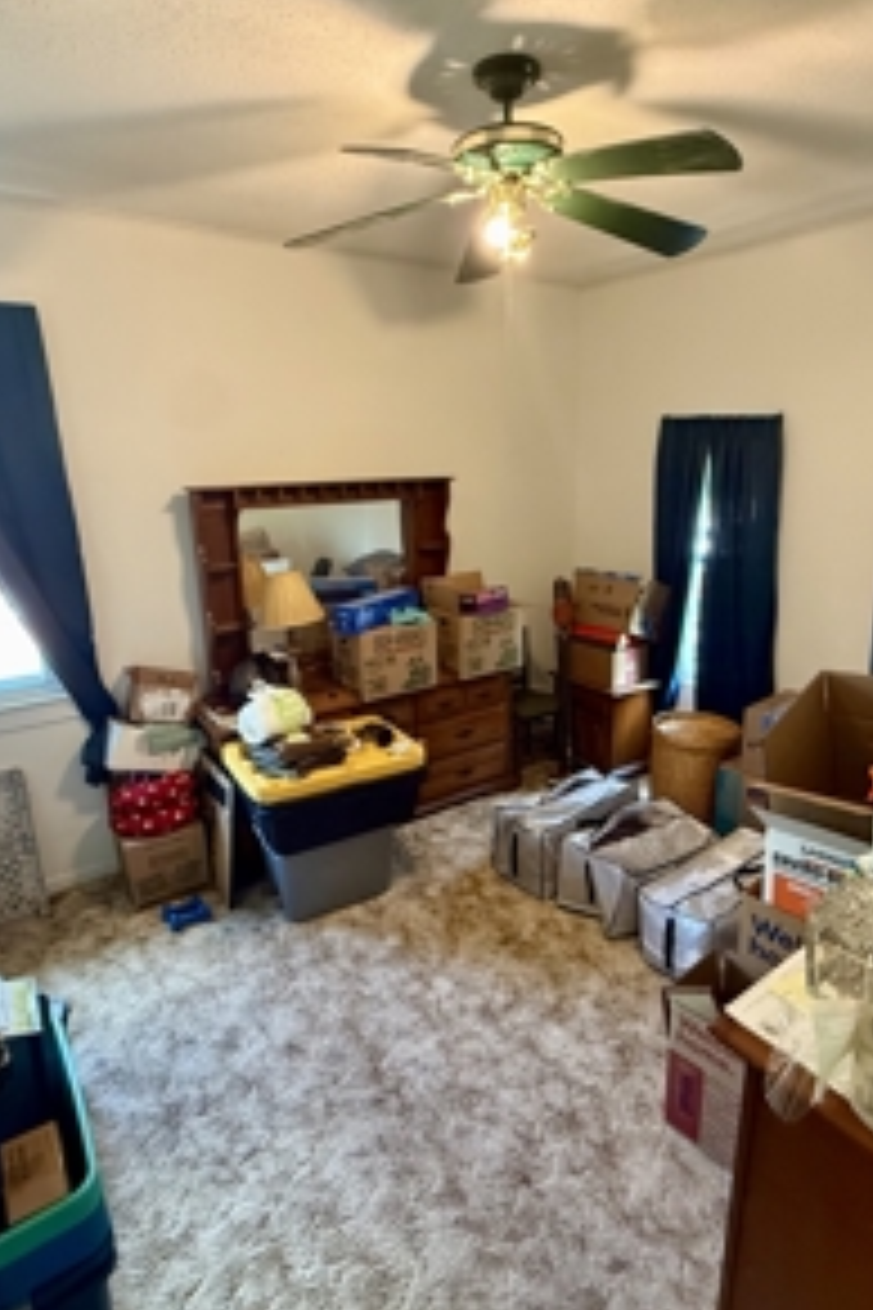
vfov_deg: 84.0
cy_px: 653
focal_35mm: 20
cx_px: 454
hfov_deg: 61.9
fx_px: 727
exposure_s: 1/60
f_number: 2.2
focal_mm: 2.22
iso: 640
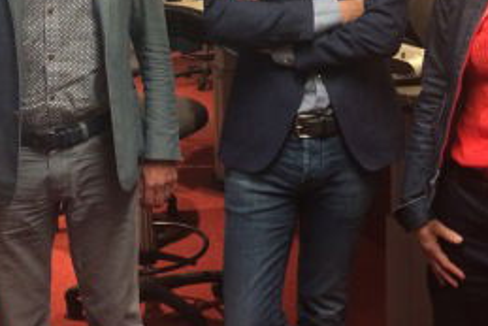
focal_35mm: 58
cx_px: 301
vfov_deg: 23.0
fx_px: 787
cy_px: 54
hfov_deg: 34.3
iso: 400
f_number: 2.2
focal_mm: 4.15
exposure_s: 1/17
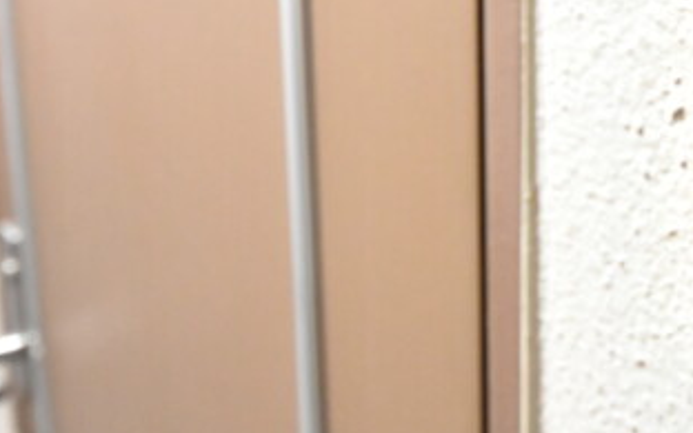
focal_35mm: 47
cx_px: 624
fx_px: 889
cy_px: 97
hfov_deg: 39.5
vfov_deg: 26.9
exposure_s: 1/25
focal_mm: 15
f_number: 4
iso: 6400
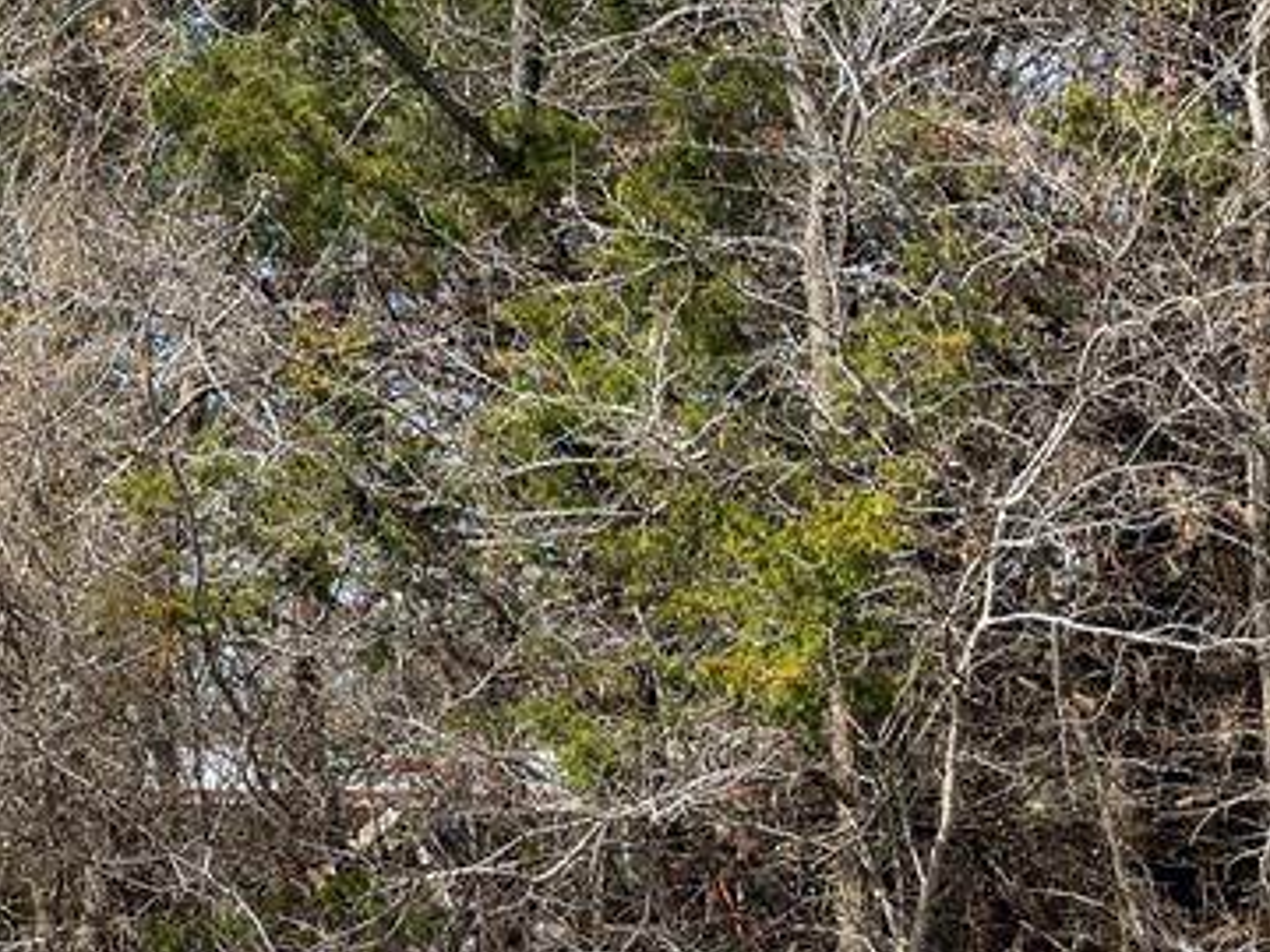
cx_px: 219
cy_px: 730
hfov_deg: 25.8
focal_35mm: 74
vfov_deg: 19.7
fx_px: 2715
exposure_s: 1/1453
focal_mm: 4.2
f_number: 1.6
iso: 32
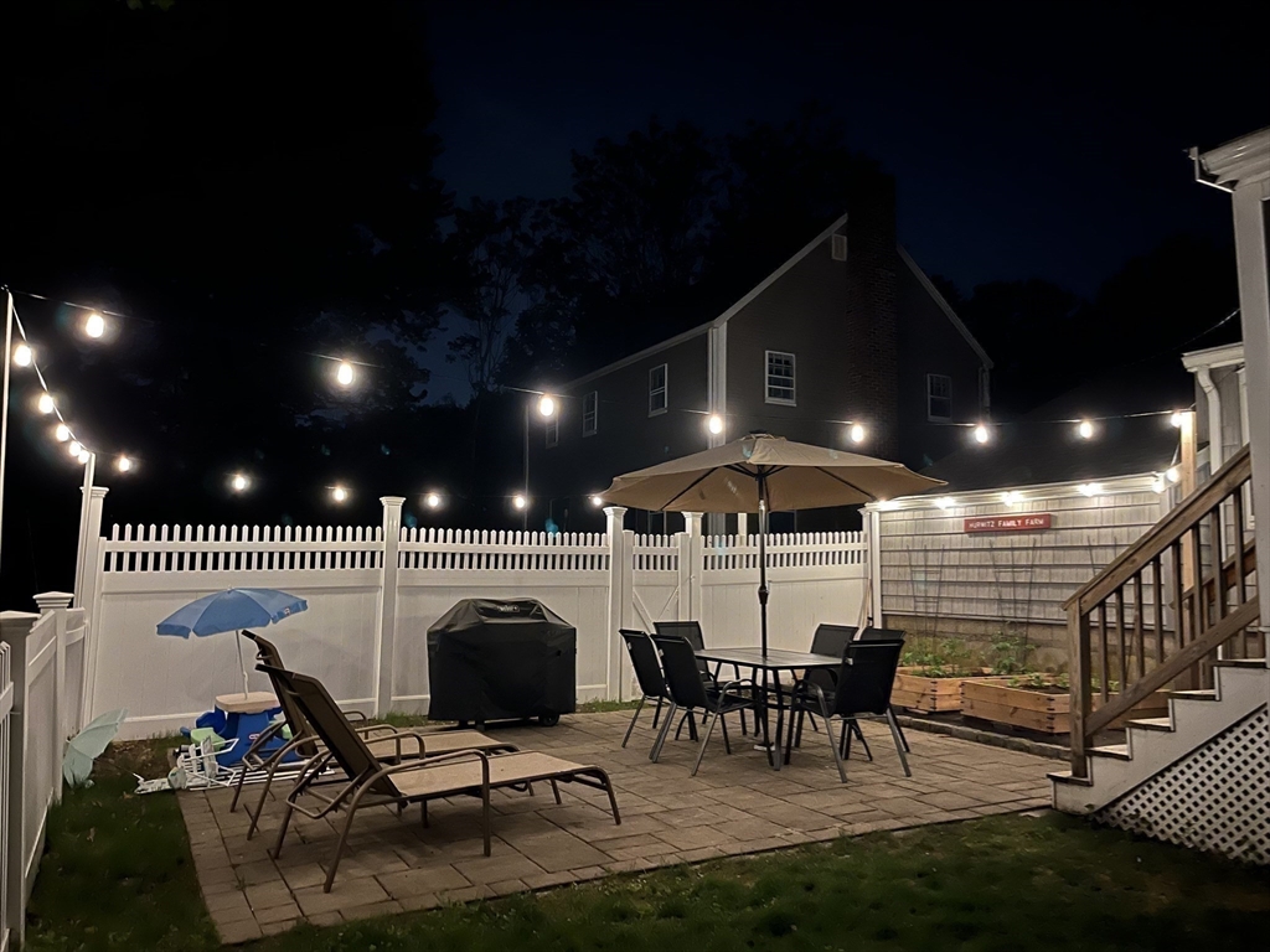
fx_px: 954
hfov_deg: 67.3
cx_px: 635
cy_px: 476
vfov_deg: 53.1
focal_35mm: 26
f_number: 1.6
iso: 640
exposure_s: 1/5
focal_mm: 5.1
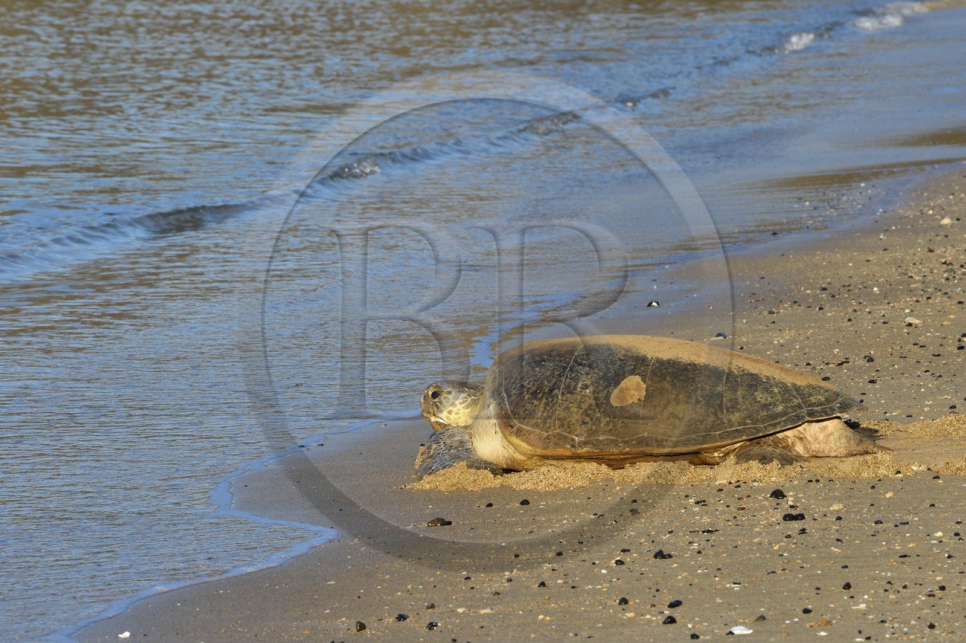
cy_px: 322
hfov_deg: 10.3
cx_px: 483
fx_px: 5362
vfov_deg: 6.9
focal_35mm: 200
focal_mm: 200
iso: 400
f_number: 13
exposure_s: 1/320
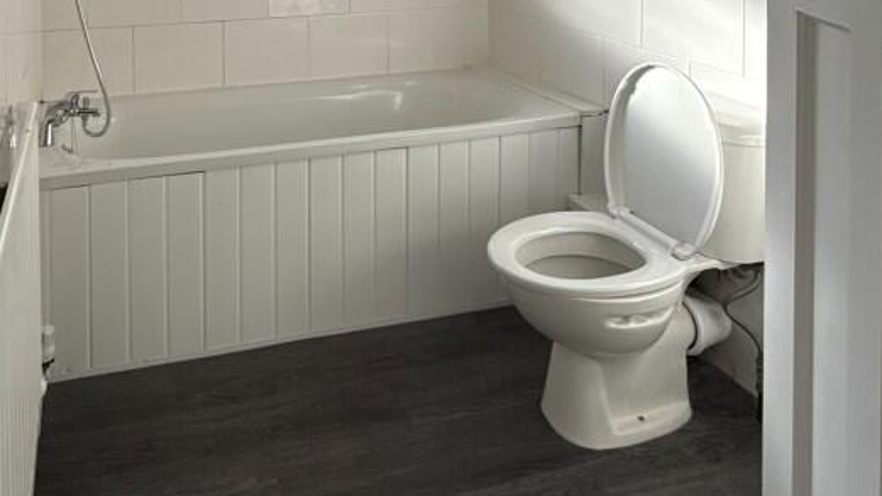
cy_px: -80
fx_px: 702
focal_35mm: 30
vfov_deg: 32.9
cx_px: 271
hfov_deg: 62.2
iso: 64
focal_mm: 2.22
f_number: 2.2
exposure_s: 1/359
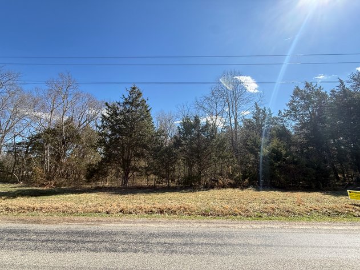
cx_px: 180
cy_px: 135
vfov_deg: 85.7
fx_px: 146
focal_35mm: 14
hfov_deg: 102.1
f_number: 2.2
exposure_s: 1/985
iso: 64
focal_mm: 2.22
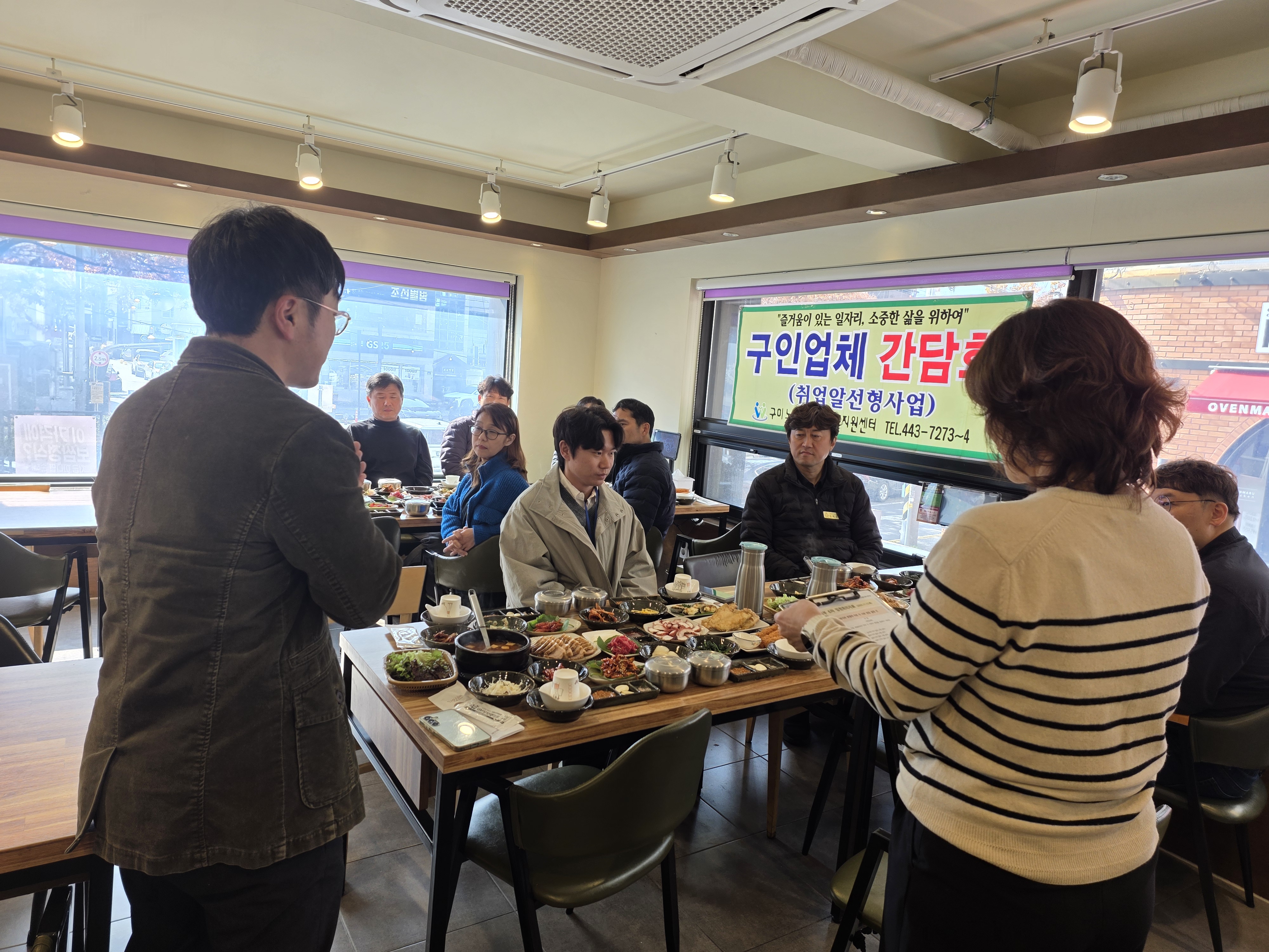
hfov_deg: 73.9
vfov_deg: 58.9
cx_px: 634
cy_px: 476
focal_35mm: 23
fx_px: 843
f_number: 1.7
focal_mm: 6.3
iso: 32
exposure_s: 1/120
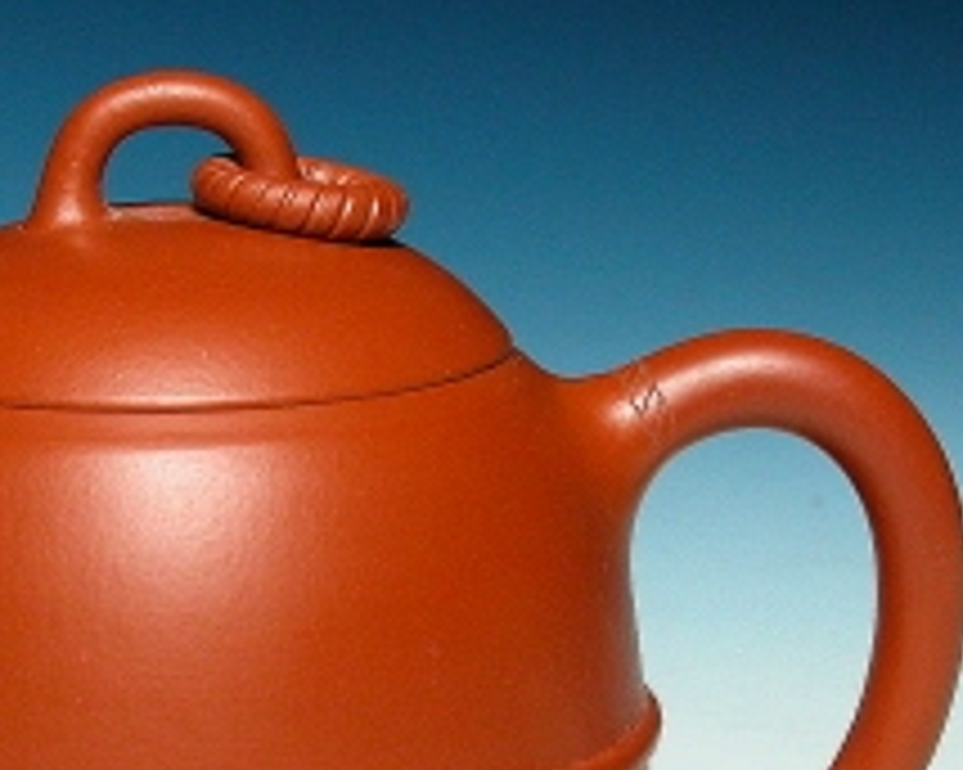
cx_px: 225
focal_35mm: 179
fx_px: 5099
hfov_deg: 10.8
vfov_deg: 8.6
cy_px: 653
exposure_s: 1/4.1
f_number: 7.3
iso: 234
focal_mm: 25.4
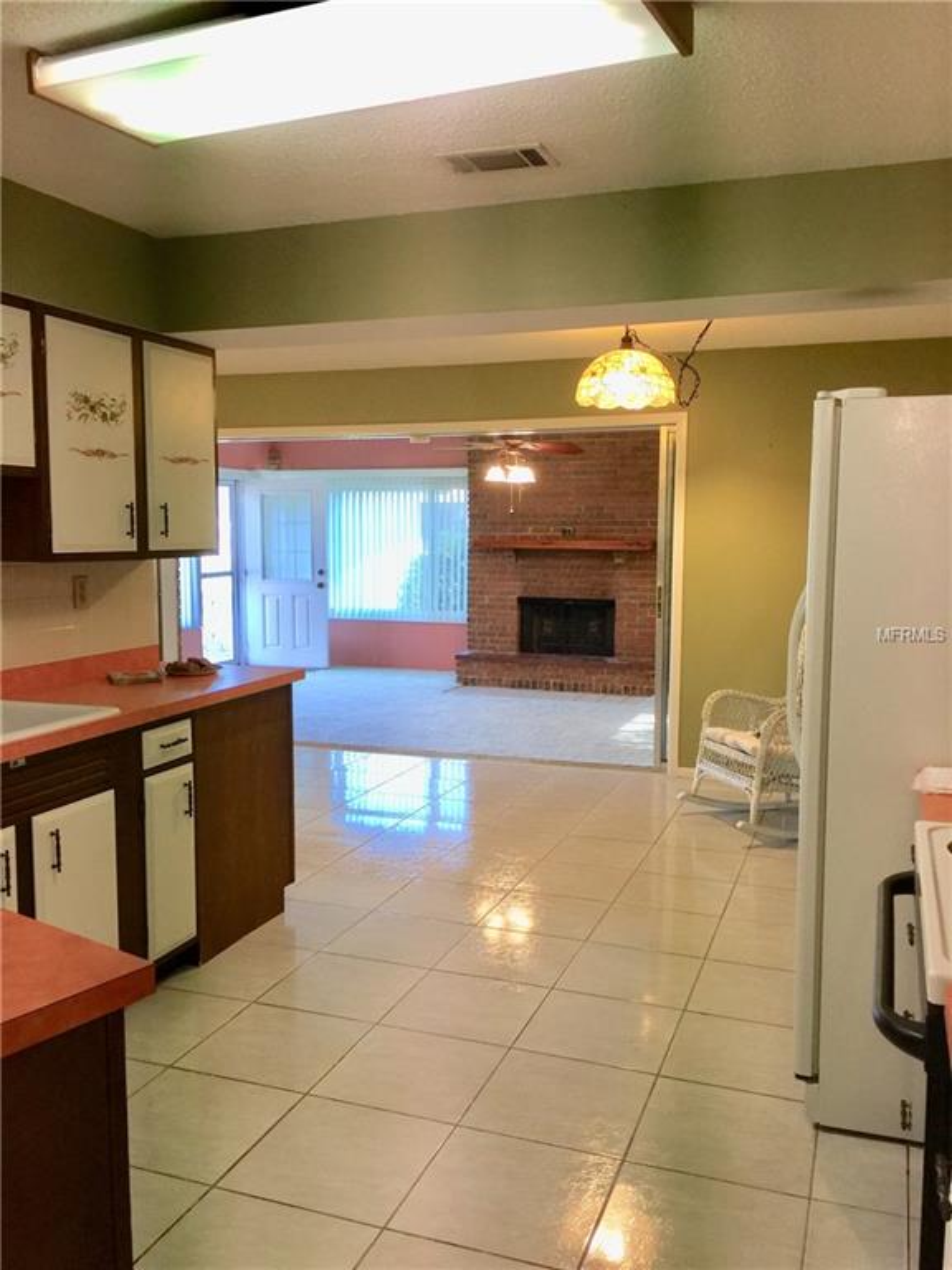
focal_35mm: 29
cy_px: 635
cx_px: 476
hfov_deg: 48.2
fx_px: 1063
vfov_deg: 61.7
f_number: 2.2
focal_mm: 4.15
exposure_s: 1/30
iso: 50
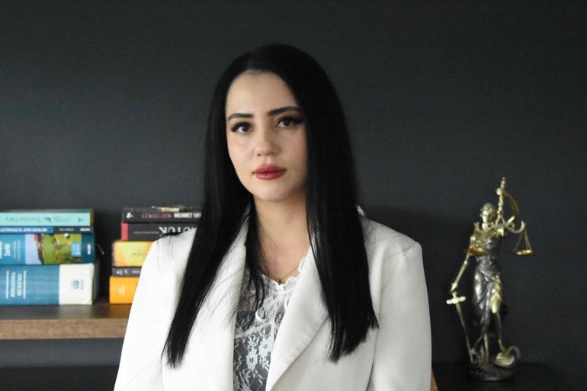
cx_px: 294
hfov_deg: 18.9
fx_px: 1761
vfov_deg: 12.7
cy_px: 196
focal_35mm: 108
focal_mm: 72
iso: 14400
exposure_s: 1/320
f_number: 5.6
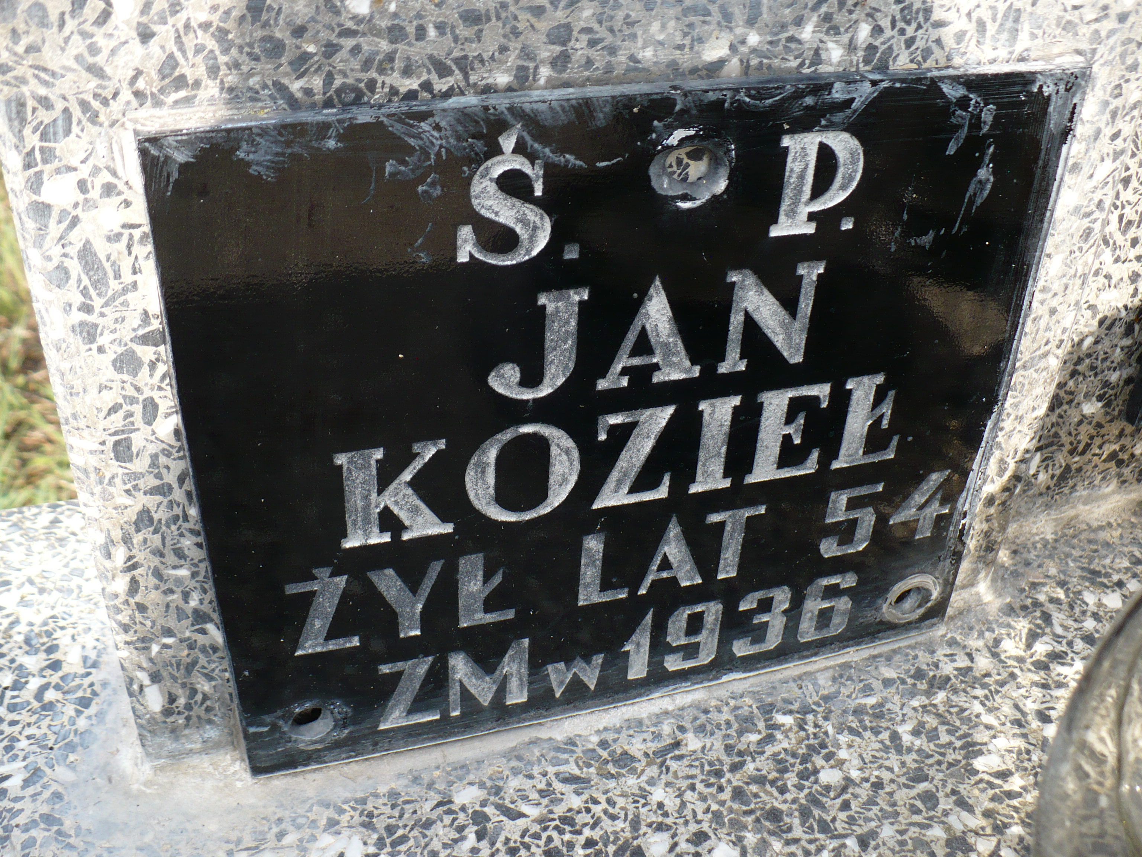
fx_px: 1221
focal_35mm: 37
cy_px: 428
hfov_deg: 50.1
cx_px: 571
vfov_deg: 38.7
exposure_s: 1/400
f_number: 2.8
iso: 100
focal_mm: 6.1
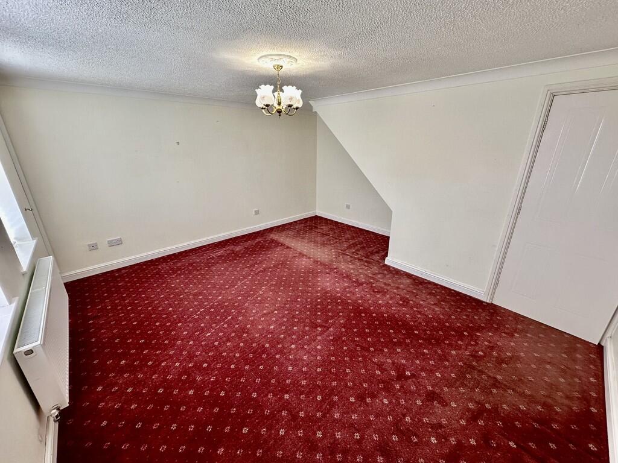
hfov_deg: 102.1
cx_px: 309
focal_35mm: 14
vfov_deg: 85.7
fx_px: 250
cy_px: 232
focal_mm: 2.22
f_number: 2.2
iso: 100
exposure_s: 1/99
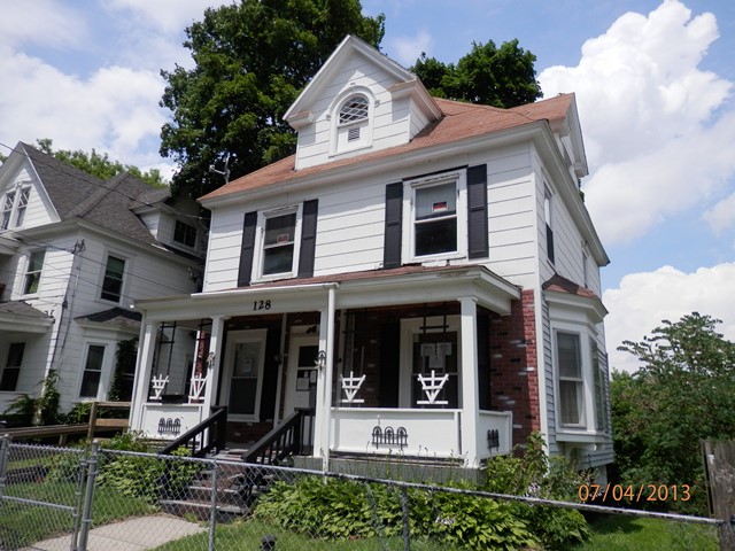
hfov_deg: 69.4
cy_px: 276
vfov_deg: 54.9
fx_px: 531
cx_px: 368
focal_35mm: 25
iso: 160
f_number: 8.7
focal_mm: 4.5
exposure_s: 1/500
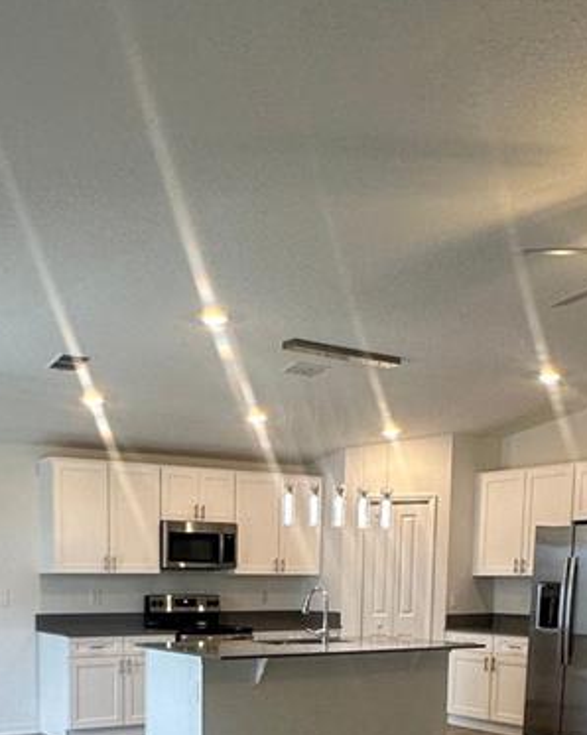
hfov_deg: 33.8
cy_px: 700
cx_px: 193
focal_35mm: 44
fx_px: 956
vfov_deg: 38.3
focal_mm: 2.22
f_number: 2.2
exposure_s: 1/120
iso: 160
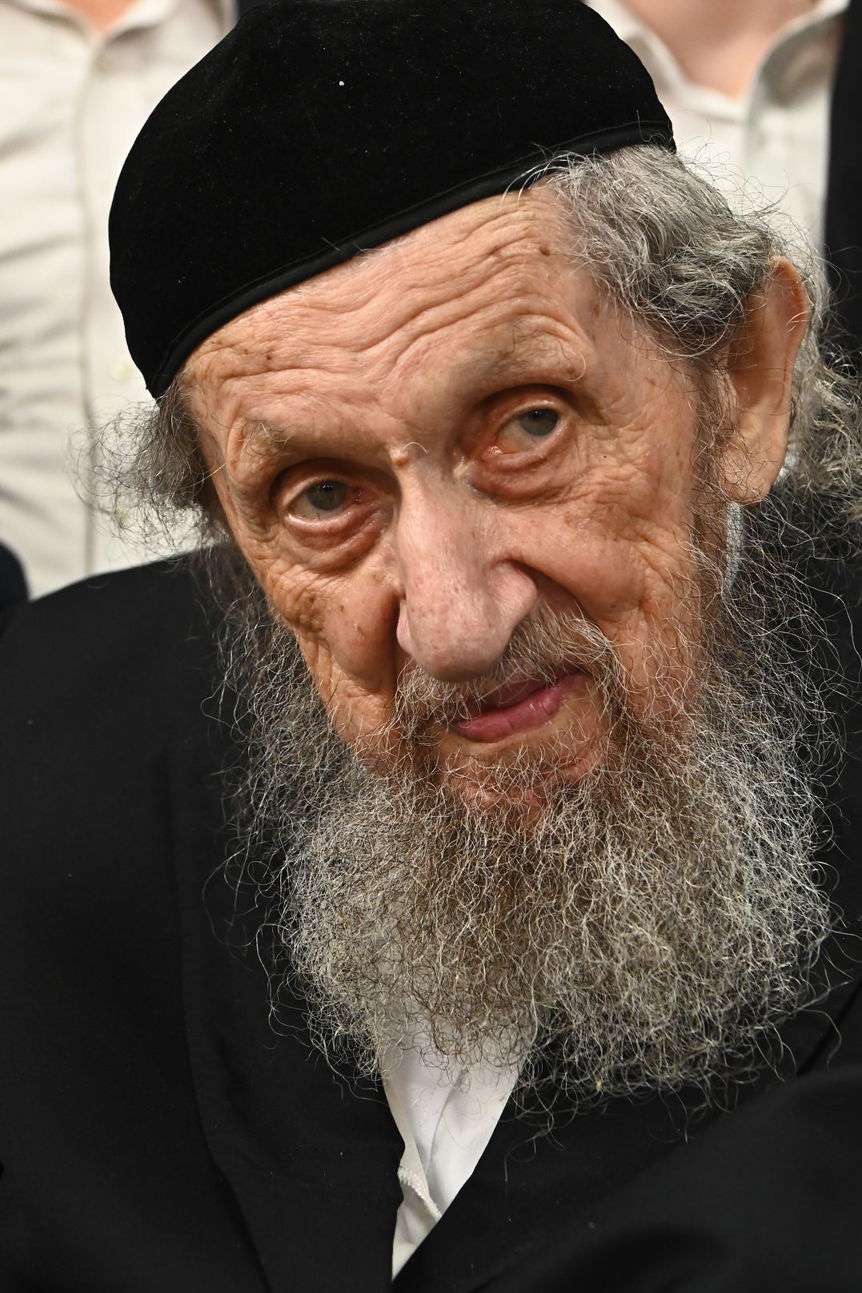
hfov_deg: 15.0
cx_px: 490
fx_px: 3269
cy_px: 600
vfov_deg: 22.4
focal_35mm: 91
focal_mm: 70
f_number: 7.1
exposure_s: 1/200
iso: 3200
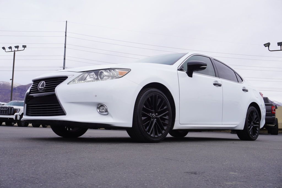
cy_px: 94
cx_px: 141
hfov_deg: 51.3
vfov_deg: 35.5
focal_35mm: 38
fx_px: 294
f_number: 9
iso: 100
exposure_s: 1/125
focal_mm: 25
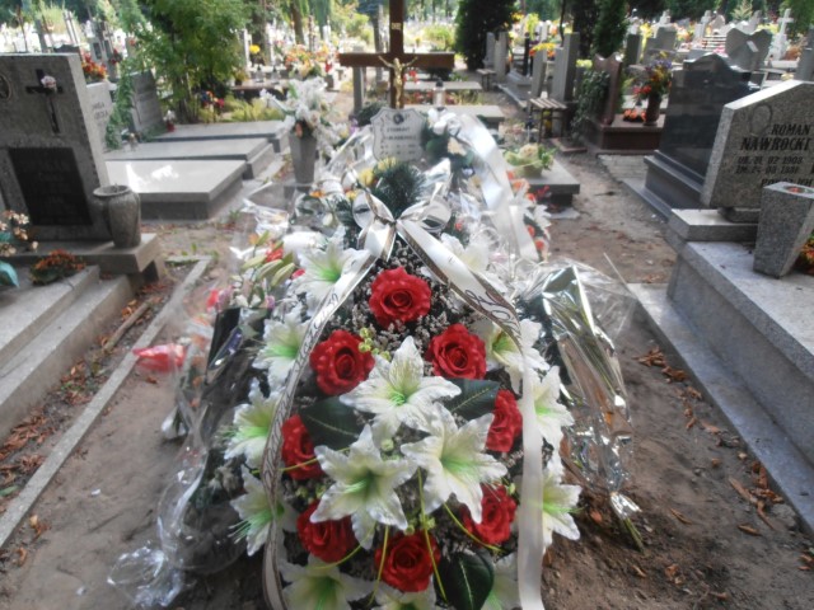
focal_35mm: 24
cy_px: 305
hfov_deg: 71.6
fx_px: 564
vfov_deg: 56.8
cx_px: 407
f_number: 3
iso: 80
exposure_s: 1/80
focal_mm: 4.2
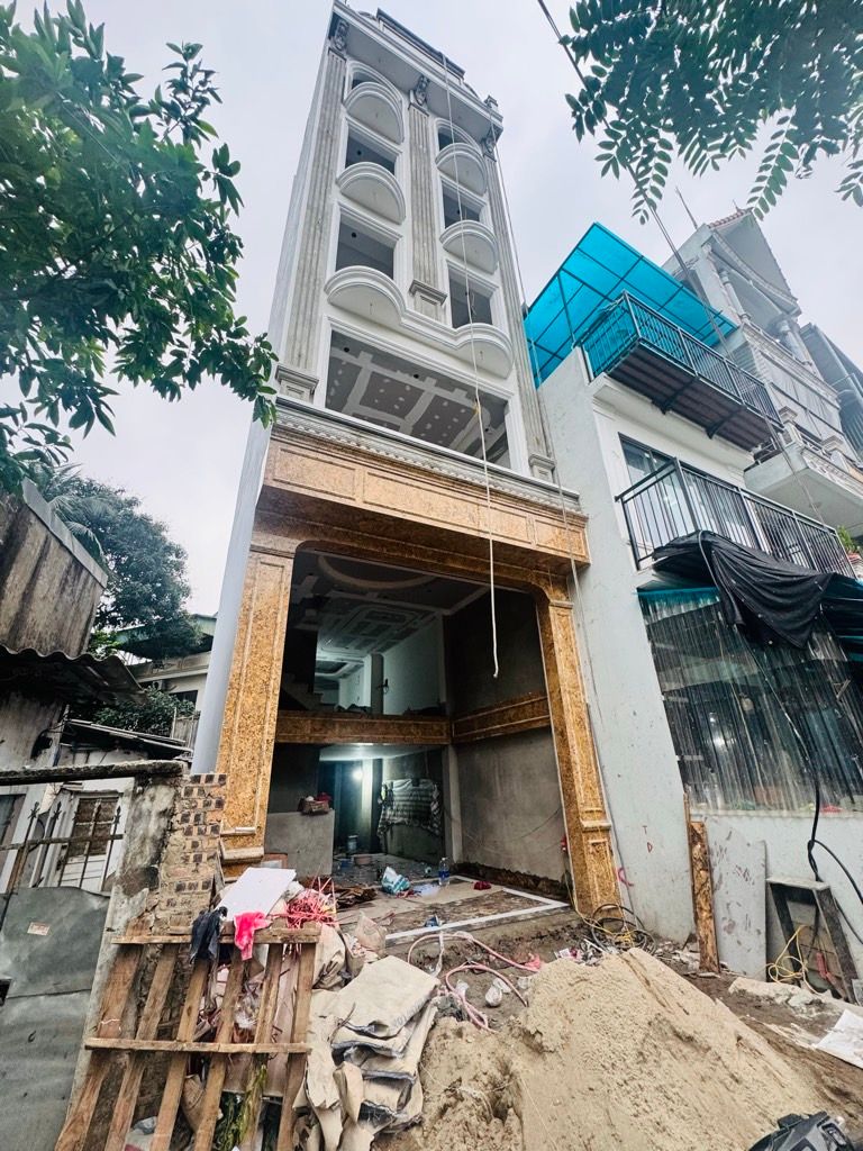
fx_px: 465
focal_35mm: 14
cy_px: 576
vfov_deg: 102.1
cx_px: 432
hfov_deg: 85.7
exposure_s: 1/99
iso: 200
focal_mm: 2.22
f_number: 2.2
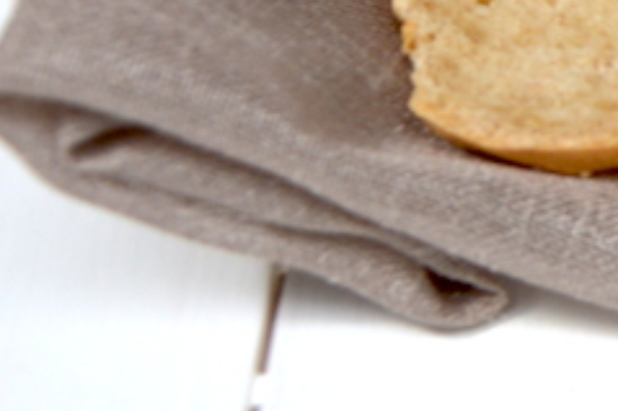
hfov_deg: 10.2
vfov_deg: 7.1
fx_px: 3105
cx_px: 1370
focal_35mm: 181
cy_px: -576
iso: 200
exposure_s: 1/1000
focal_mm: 24
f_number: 3.8
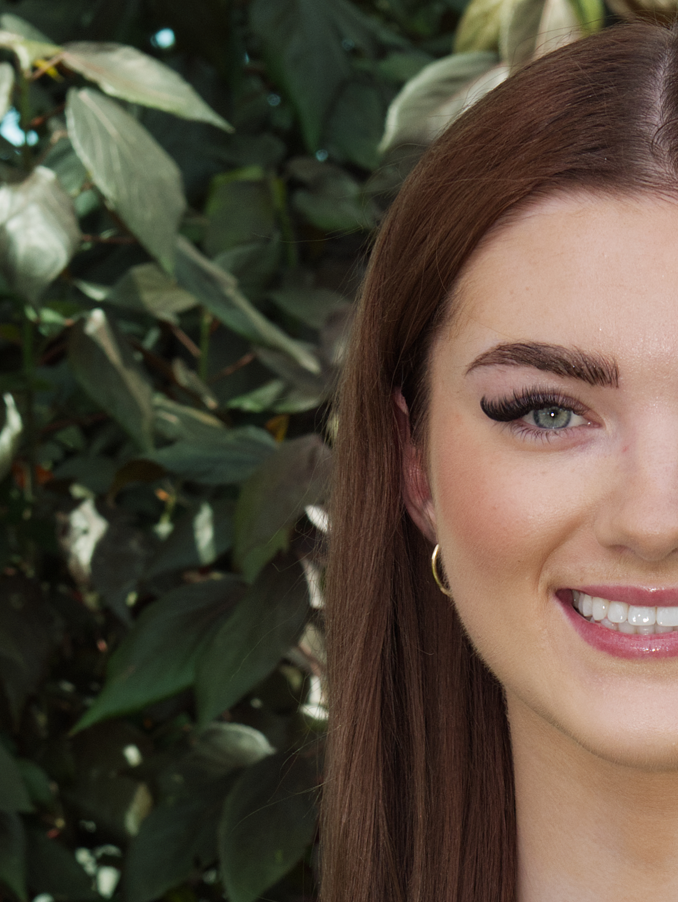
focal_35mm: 195
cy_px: 1116
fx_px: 5087
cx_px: 681
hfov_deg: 7.6
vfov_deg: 10.0
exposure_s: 1/160
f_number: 5
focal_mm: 34
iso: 200
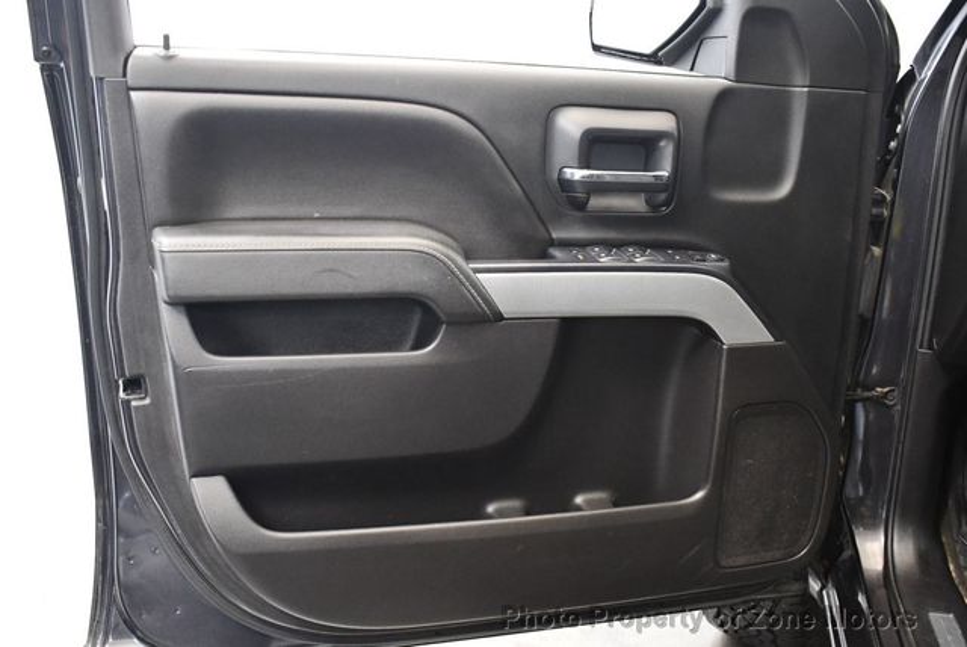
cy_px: 324
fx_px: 968
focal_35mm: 36
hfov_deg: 53.1
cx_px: 484
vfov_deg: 36.9
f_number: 3.5
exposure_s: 1/60
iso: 4000
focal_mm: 18
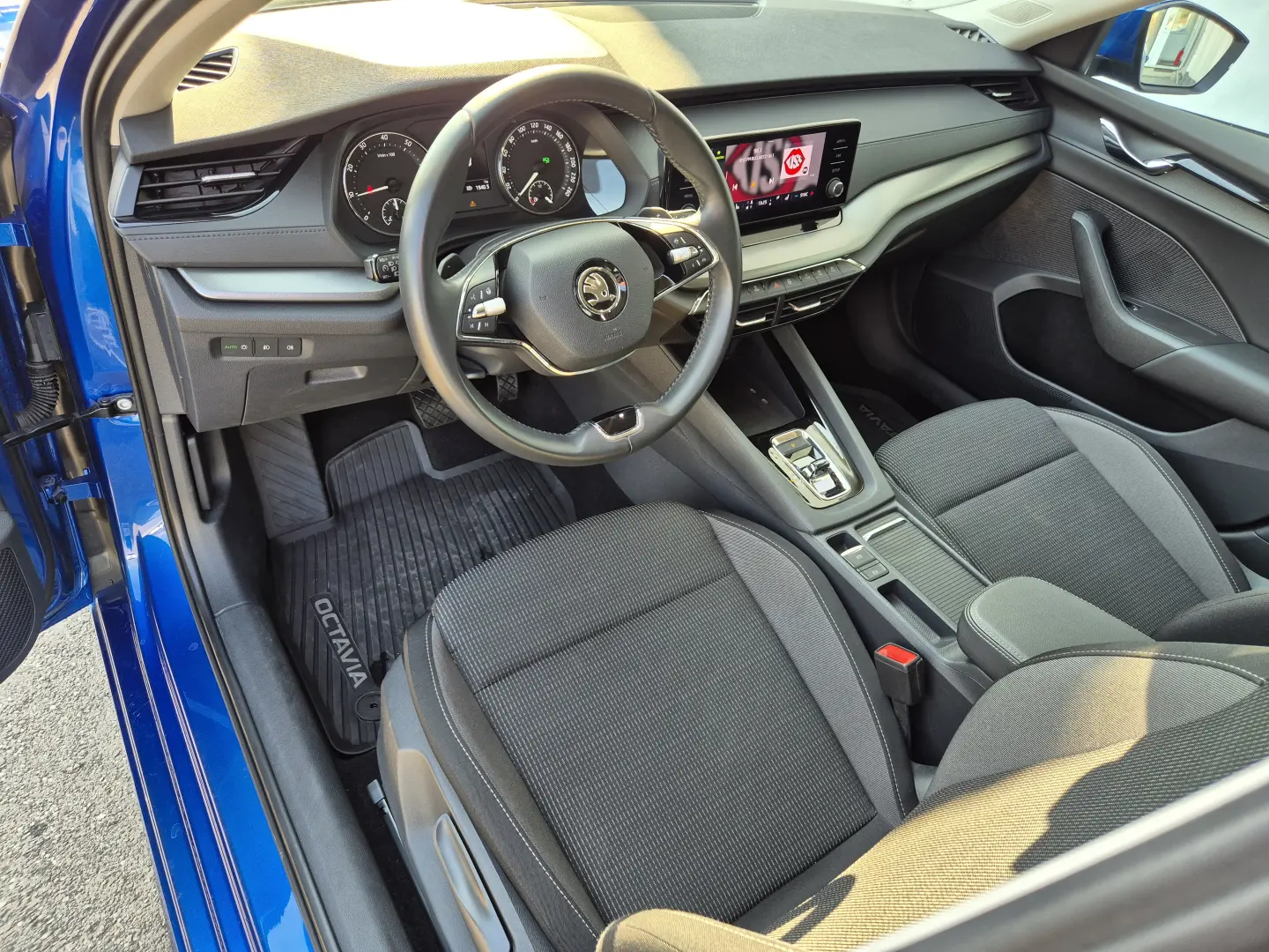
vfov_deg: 58.9
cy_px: 476
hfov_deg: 73.9
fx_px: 843
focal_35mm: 23
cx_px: 634
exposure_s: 1/180
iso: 80
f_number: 1.8
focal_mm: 5.4
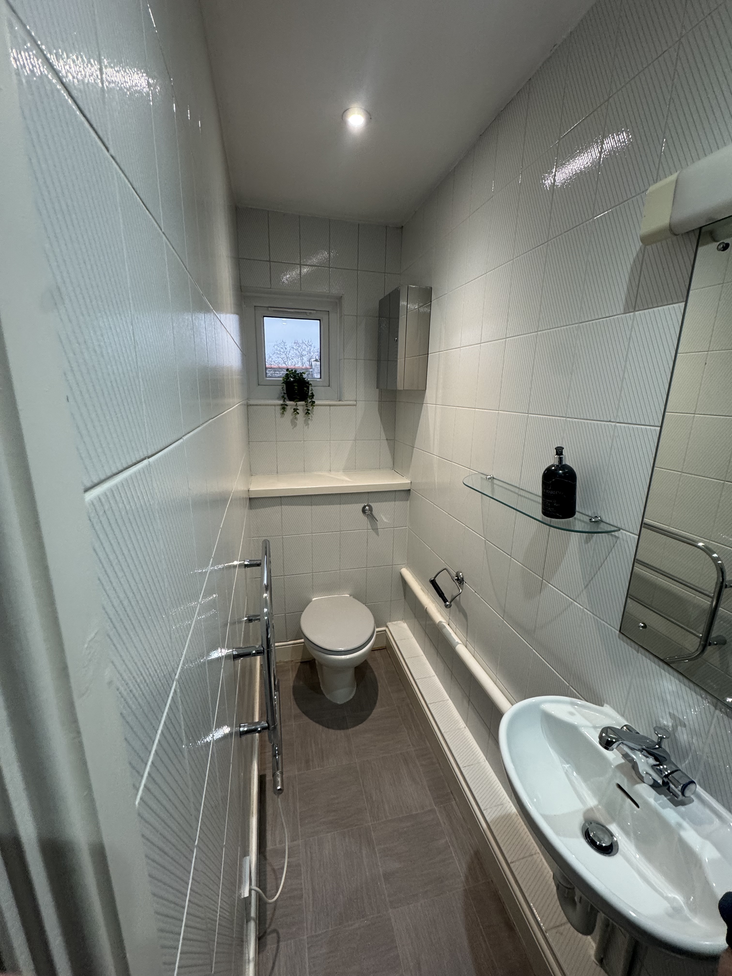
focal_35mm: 14
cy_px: 488
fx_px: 395
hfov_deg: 85.7
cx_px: 366
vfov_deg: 102.1
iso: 200
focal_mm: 2.22
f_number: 2.2
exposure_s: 1/100
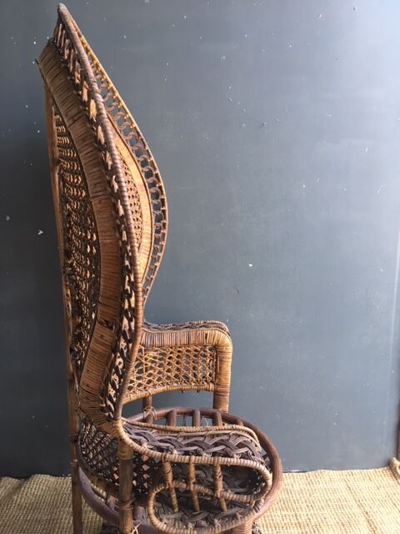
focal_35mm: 29
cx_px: 200
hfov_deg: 48.2
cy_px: 267
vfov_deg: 61.7
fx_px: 447
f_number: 2.2
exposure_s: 1/33
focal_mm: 4.15
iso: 40
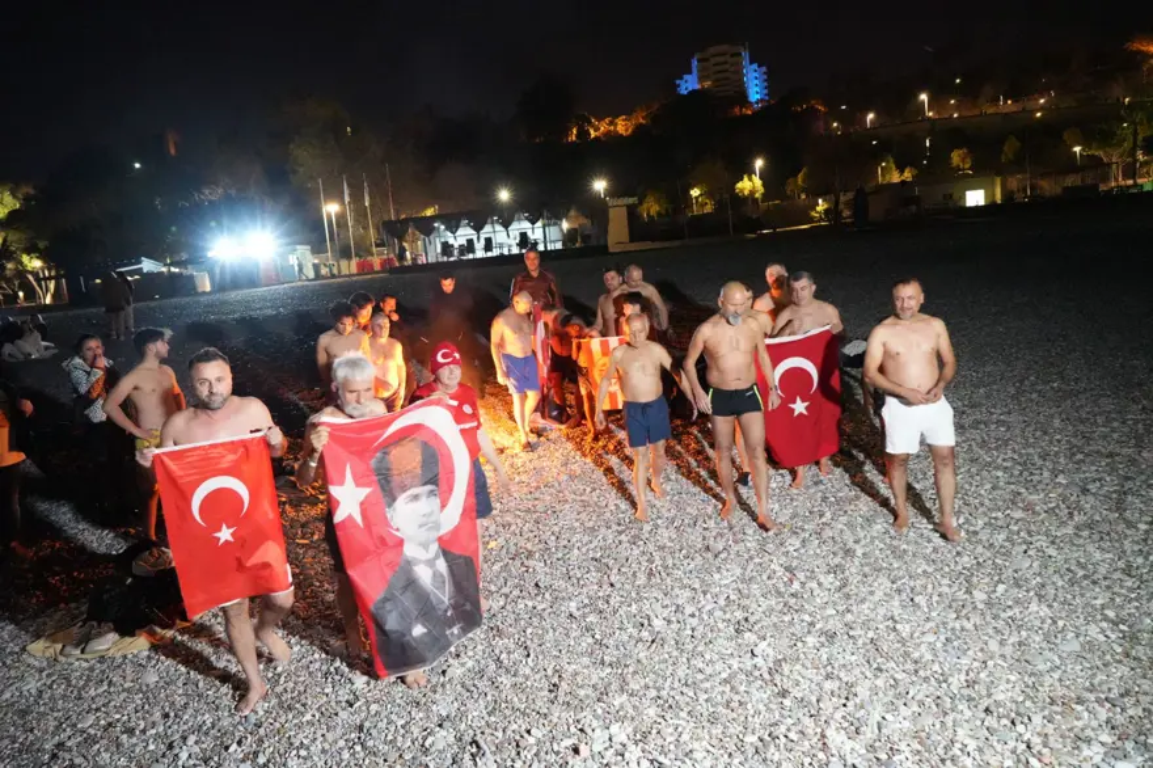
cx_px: 576
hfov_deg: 73.8
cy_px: 384
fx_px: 768
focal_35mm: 24
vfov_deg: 53.1
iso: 16000
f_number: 4.5
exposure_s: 1/30
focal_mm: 24
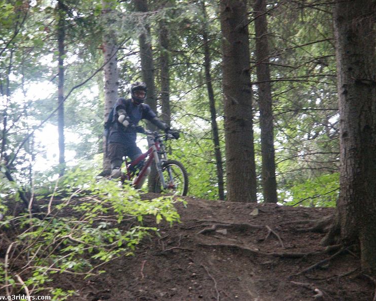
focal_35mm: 207
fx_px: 2304
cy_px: 150
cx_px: 179
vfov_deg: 7.5
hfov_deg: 9.3
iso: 200
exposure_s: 1/30
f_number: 3.5
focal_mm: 50.07
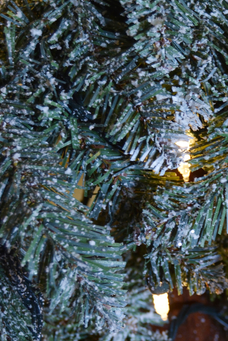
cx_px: 273
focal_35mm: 121
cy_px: 166
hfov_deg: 11.1
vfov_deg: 16.9
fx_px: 1149
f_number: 4.5
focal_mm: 32
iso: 400
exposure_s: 1/80
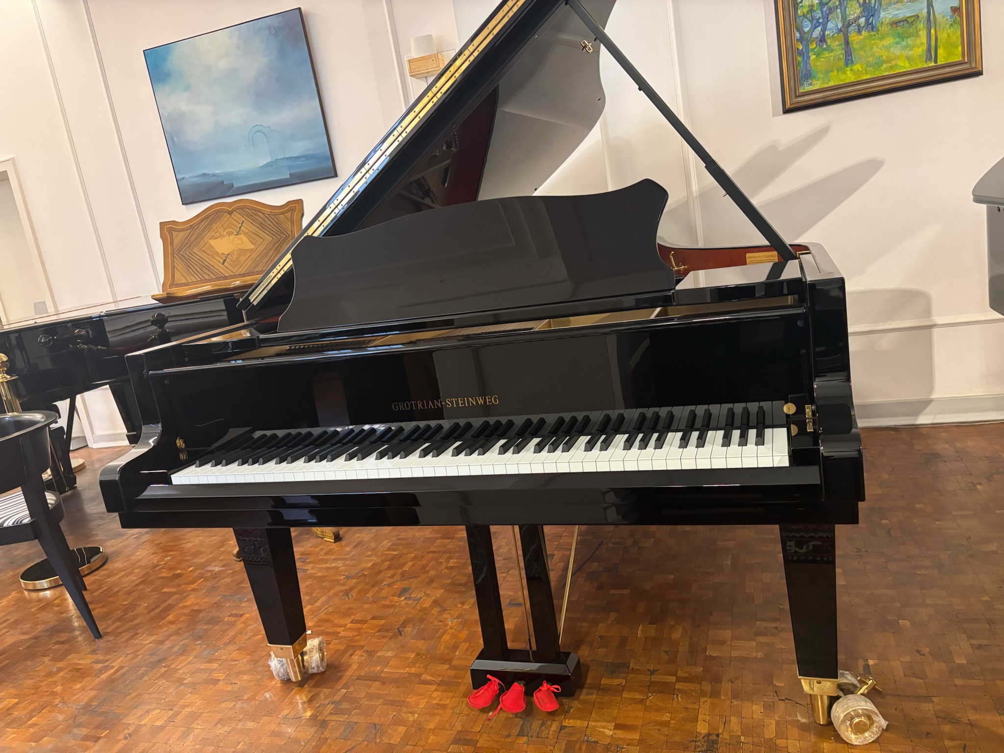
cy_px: 376
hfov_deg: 67.3
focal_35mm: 26
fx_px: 754
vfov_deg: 53.1
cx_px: 502
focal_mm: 5.96
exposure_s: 1/50
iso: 400
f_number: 1.6
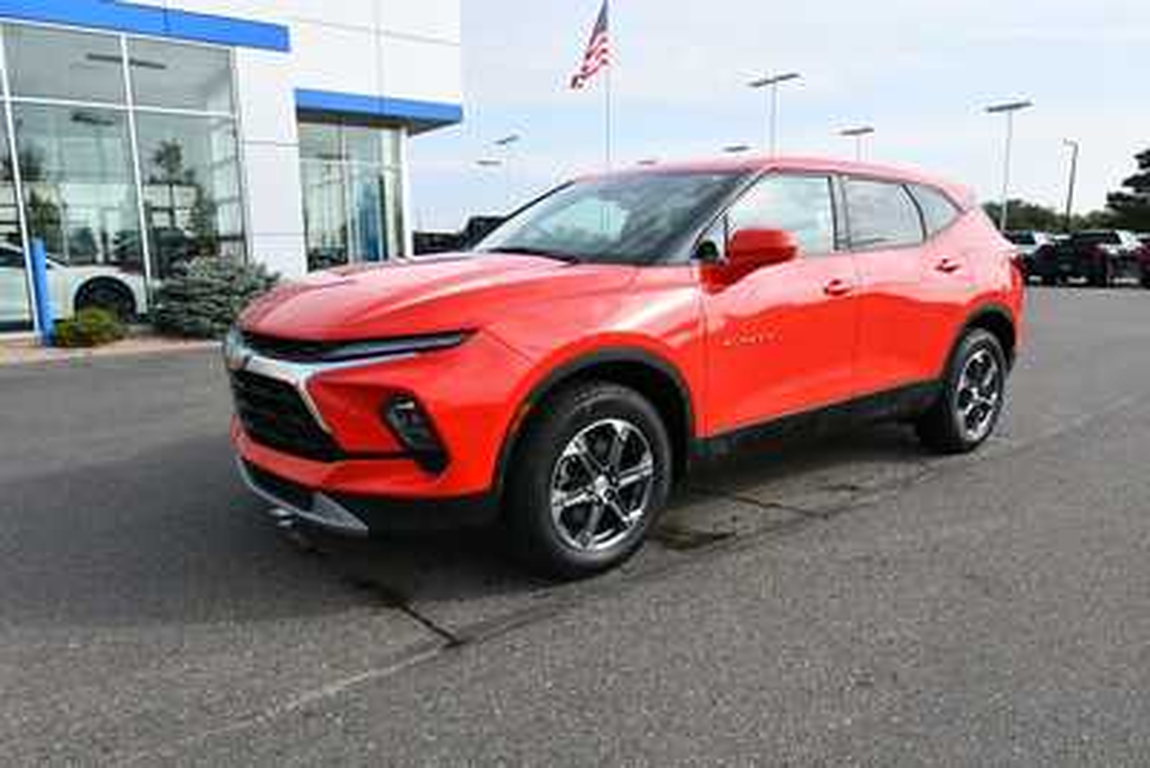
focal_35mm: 24
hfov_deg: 73.7
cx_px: 575
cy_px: 384
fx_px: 767
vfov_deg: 53.2
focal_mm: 16
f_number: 8
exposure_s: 1/250
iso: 125
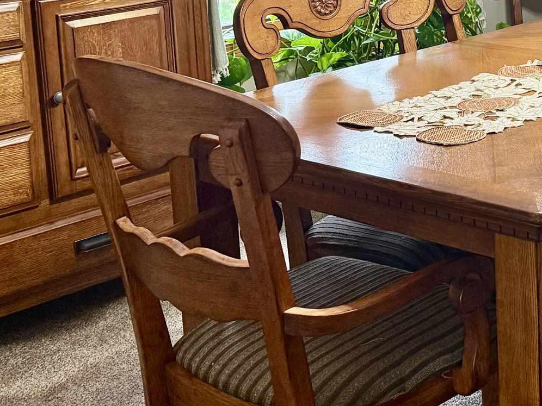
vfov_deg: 19.2
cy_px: -21
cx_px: 631
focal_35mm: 74
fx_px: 1159
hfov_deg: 24.2
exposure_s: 1/60
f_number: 1.78
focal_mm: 6.76
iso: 250
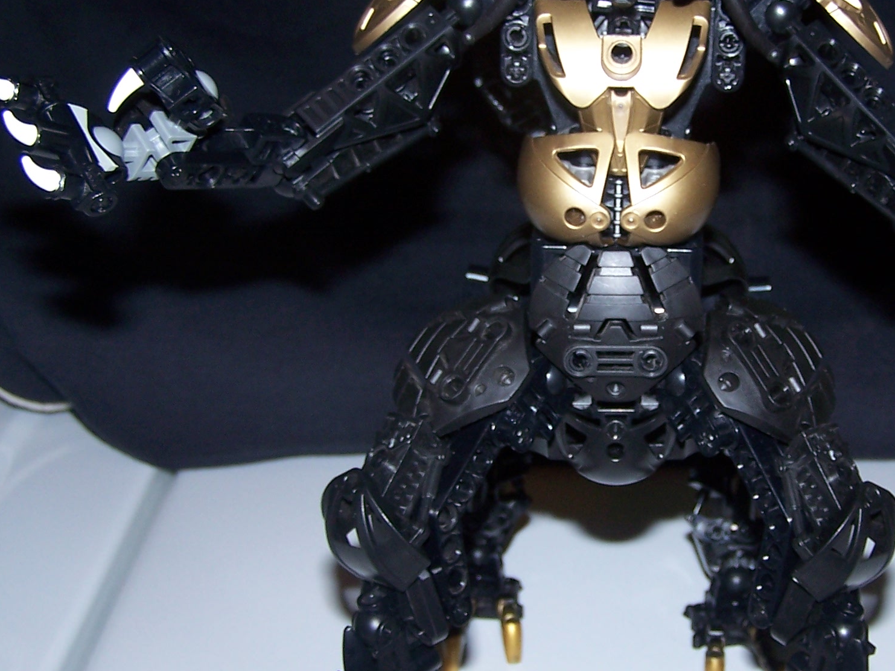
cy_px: 318
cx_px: 629
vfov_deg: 22.2
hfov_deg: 29.1
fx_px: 1706
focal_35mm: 66
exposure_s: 1/60
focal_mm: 6.3
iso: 80
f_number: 2.8
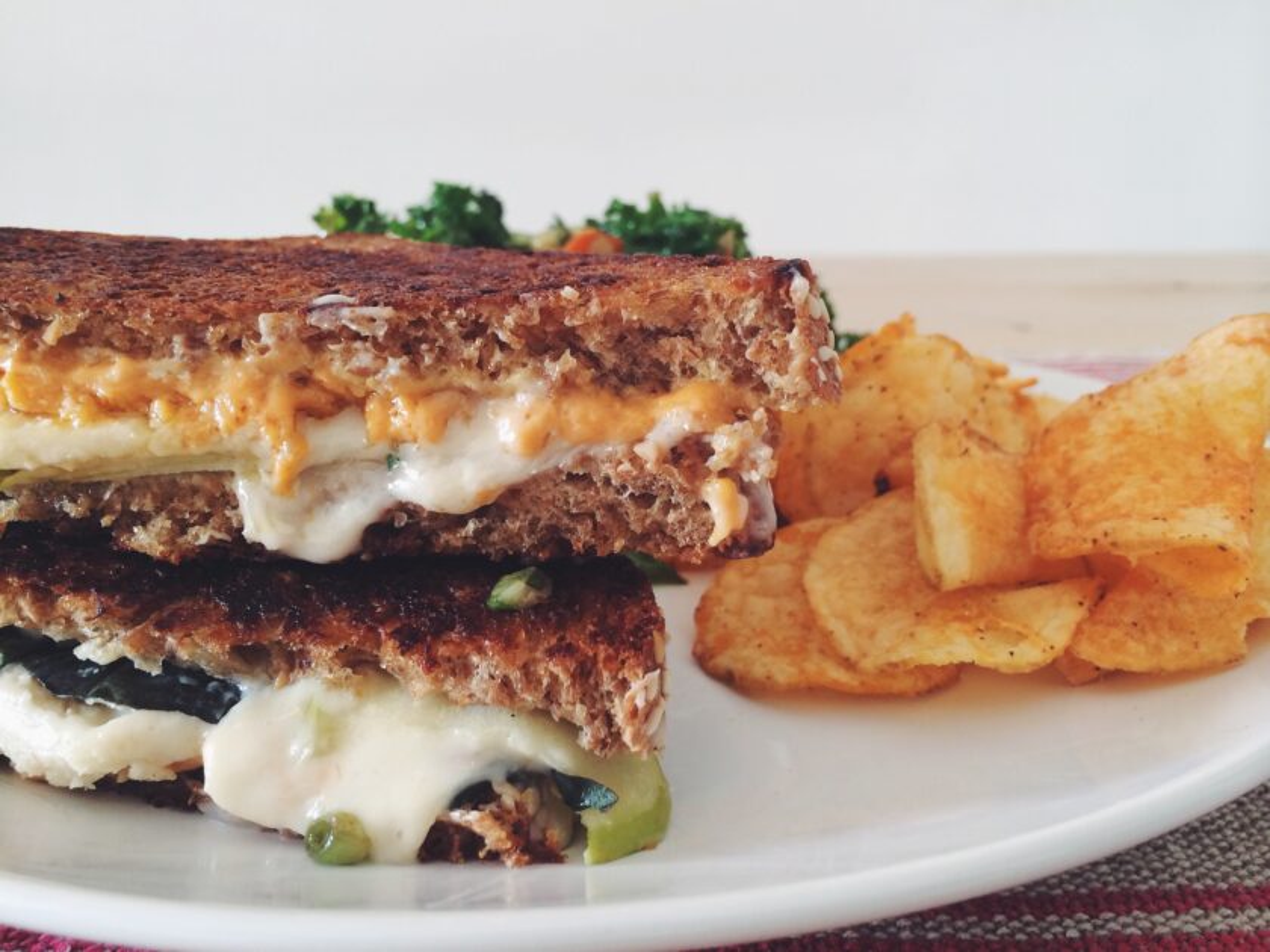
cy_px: 476
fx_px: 1101
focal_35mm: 30
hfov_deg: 60.0
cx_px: 635
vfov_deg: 46.8
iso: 80
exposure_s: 1/30
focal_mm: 4.12
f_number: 2.2
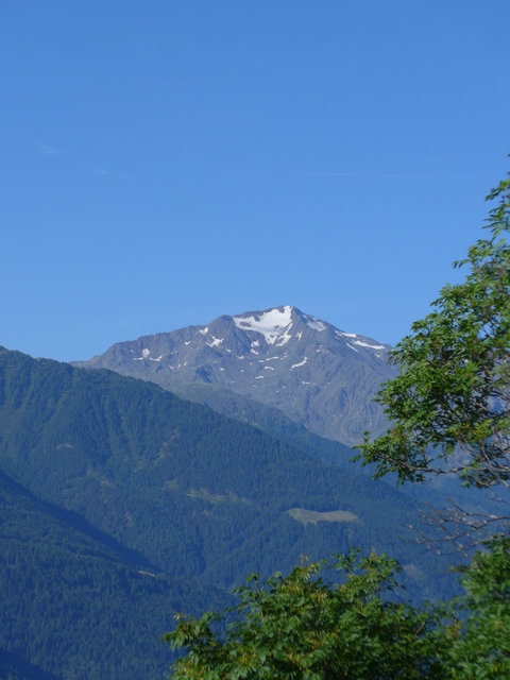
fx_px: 2593
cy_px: 340
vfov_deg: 14.9
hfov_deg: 11.2
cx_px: 255
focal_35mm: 132
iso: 80
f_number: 5.3
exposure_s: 1/500
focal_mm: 25.7
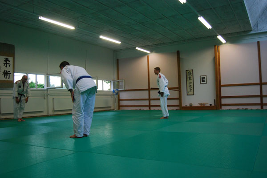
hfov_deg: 61.9
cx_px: 134
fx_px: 223
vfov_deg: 43.7
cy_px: 89
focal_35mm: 30
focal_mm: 20
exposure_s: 1/200
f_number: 3.8
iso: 800
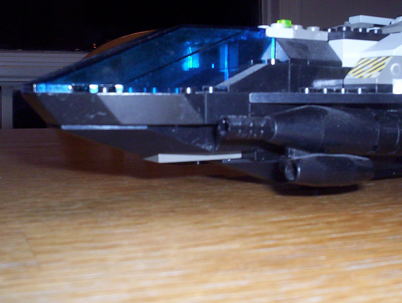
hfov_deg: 36.0
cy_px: 115
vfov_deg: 27.5
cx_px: 228
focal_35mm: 53
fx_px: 617
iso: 140
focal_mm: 4.99
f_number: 4.5
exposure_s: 1/60
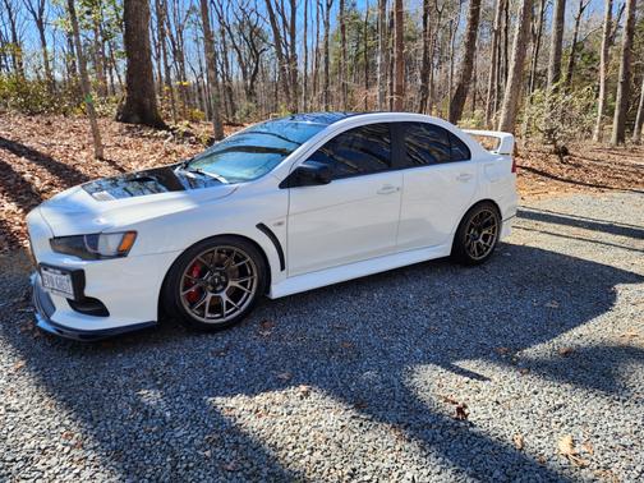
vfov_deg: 58.9
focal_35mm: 23
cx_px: 322
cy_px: 242
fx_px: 428
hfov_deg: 73.9
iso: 12
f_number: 1.8
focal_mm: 6.4
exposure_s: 1/344
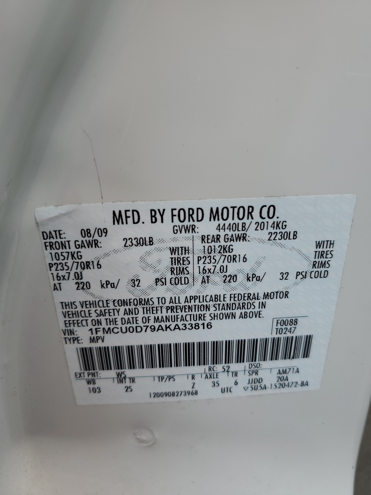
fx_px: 372
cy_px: 248
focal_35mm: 26
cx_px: 186
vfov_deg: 67.3
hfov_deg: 53.1
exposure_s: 1/1000
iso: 50
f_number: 1.5
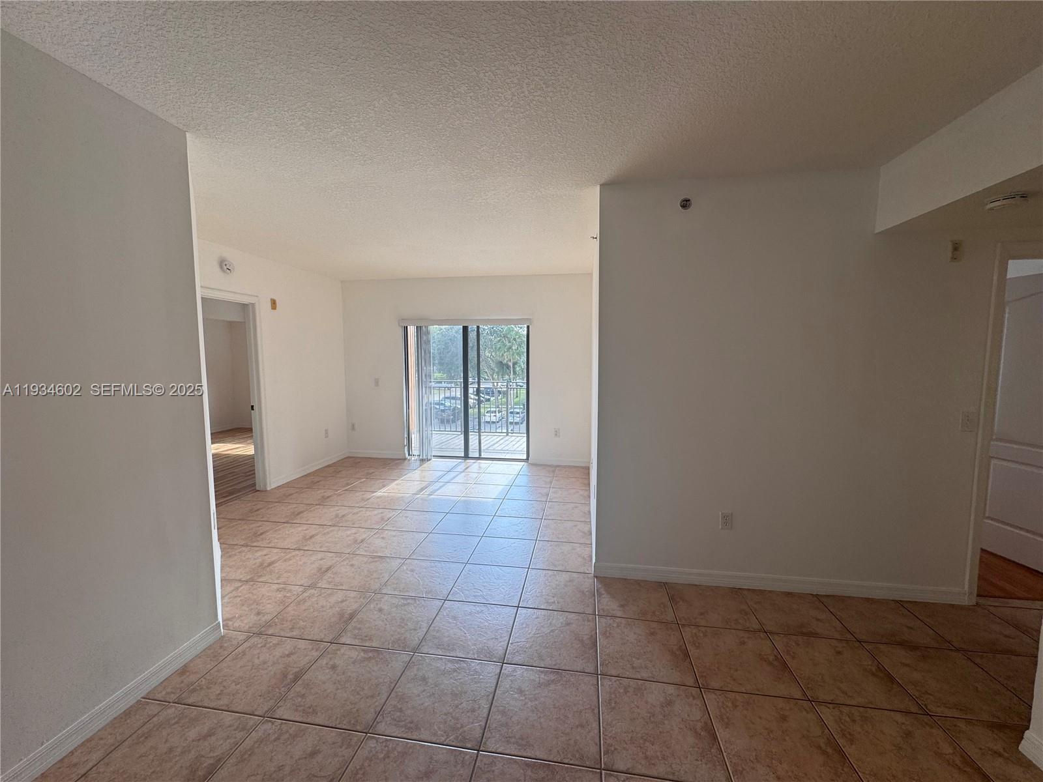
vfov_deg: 85.7
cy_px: 391
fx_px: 422
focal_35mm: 14
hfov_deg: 102.1
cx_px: 522
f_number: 2.2
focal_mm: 2.22
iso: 40
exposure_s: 1/167
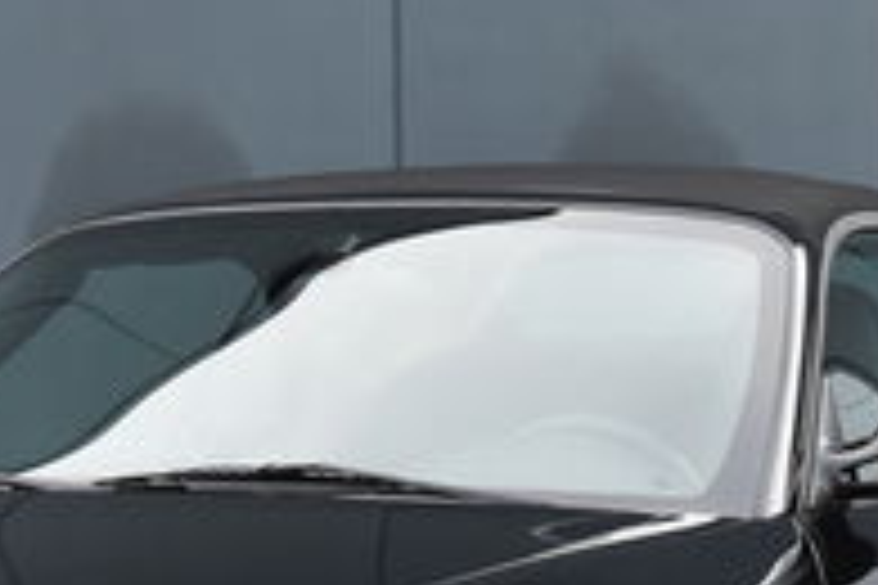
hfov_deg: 9.1
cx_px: 252
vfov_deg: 6.1
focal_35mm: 225
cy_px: 344
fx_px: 5487
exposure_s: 1/200
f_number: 8
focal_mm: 38
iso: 800
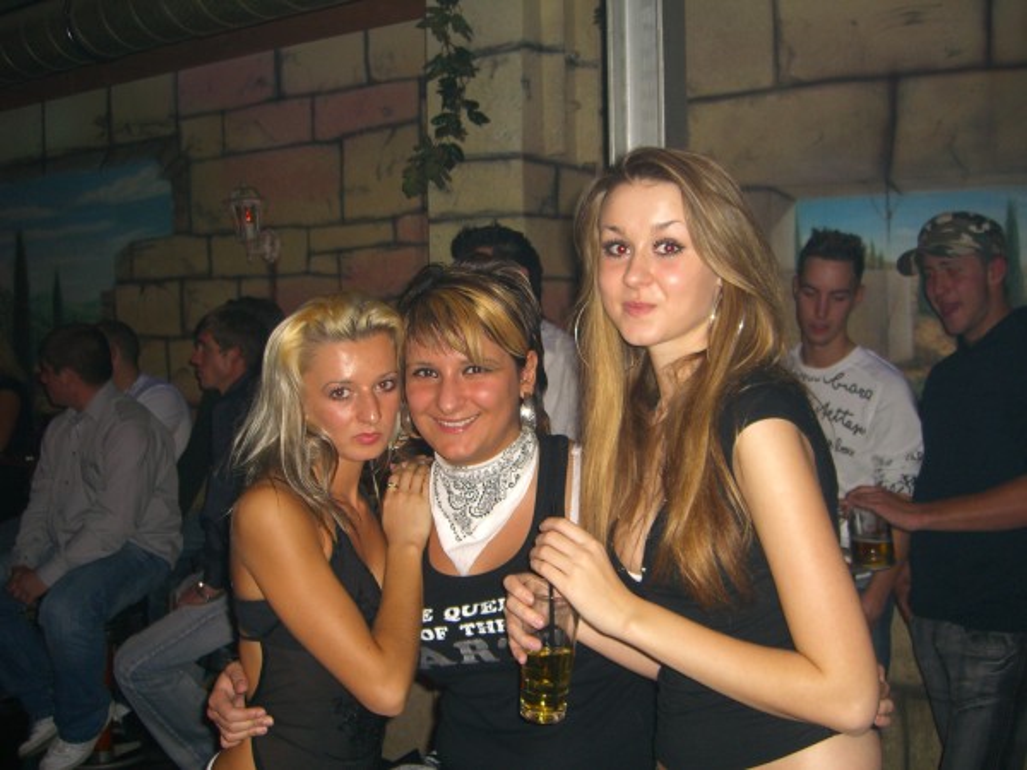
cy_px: 385
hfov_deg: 49.0
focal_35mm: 38
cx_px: 514
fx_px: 1127
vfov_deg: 37.7
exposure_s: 1/60
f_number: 2.8
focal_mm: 7.9
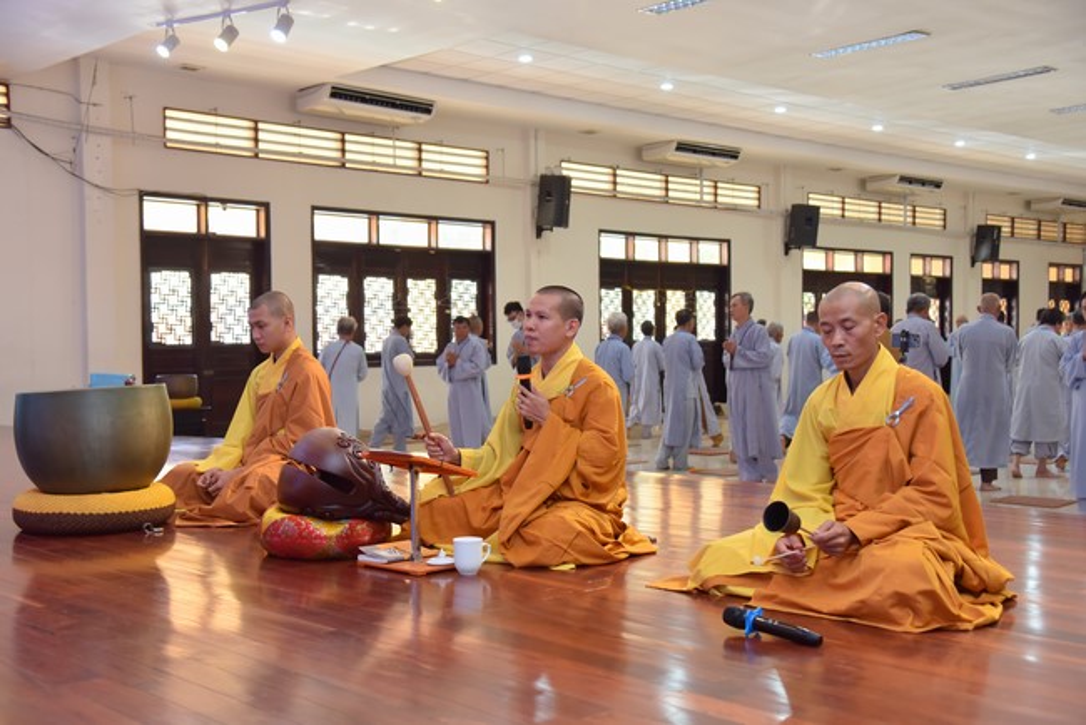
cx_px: 543
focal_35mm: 40
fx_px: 1207
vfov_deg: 33.4
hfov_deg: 48.4
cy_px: 362
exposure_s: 1/100
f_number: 5
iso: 1000
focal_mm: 40
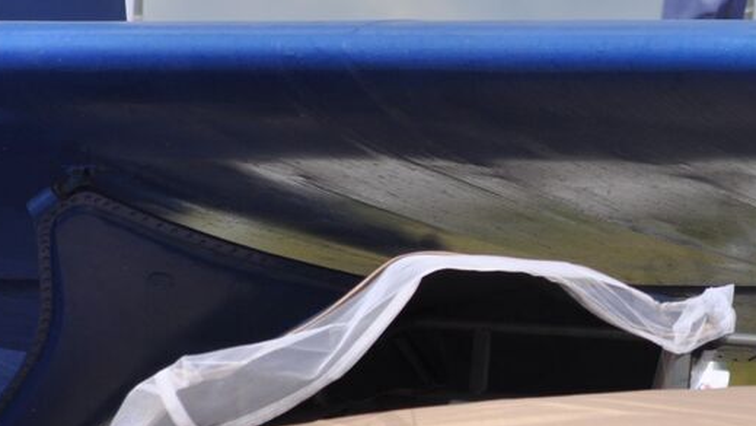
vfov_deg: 1.7
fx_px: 14755
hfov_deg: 2.9
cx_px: 912
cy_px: 118
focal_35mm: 736
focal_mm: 190
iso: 200
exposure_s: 1/800
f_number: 8
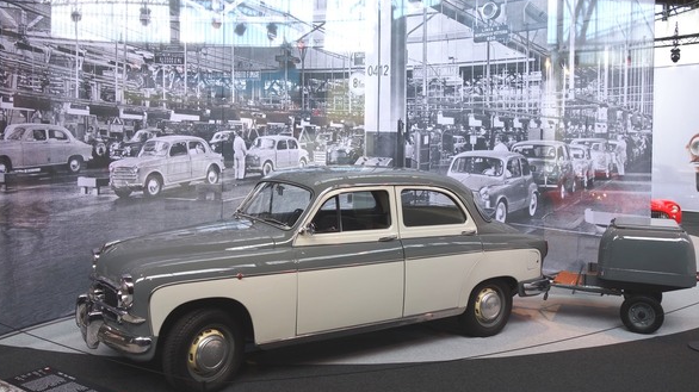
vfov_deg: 38.9
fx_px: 556
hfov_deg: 64.3
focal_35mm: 30
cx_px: 352
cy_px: 181
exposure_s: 1/100
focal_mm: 10.53
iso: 125
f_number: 3.5
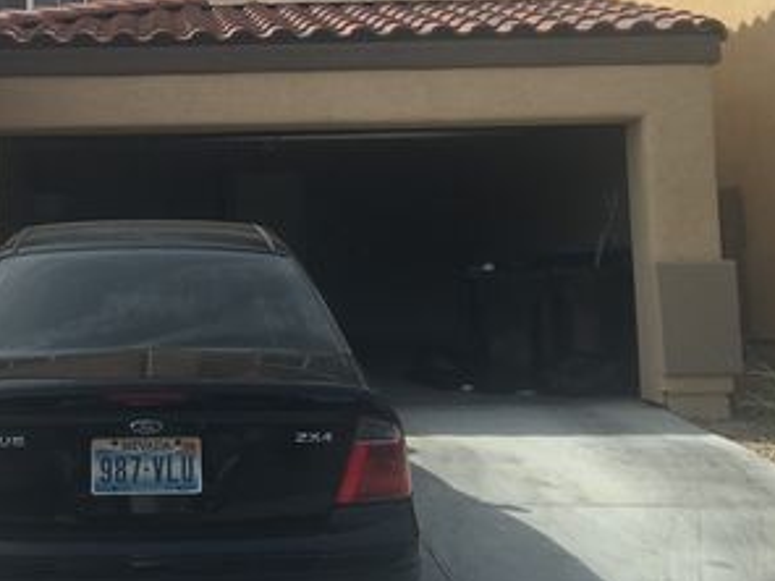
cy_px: 166
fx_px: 1097
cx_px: 186
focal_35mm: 49
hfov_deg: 37.9
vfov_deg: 29.3
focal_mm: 4.15
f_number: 2.2
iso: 32
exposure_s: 1/1721
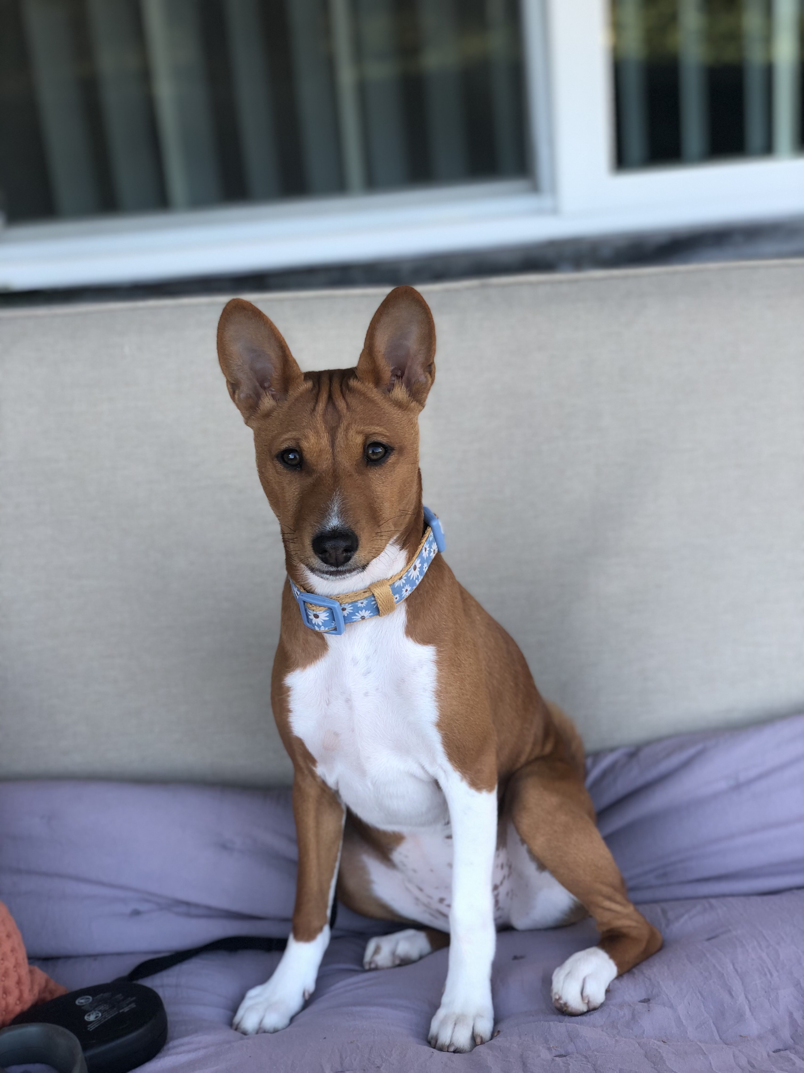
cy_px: 536
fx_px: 1610
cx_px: 402
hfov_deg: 28.0
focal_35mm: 52
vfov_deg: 36.8
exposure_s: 1/60
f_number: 2.4
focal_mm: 6
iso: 25
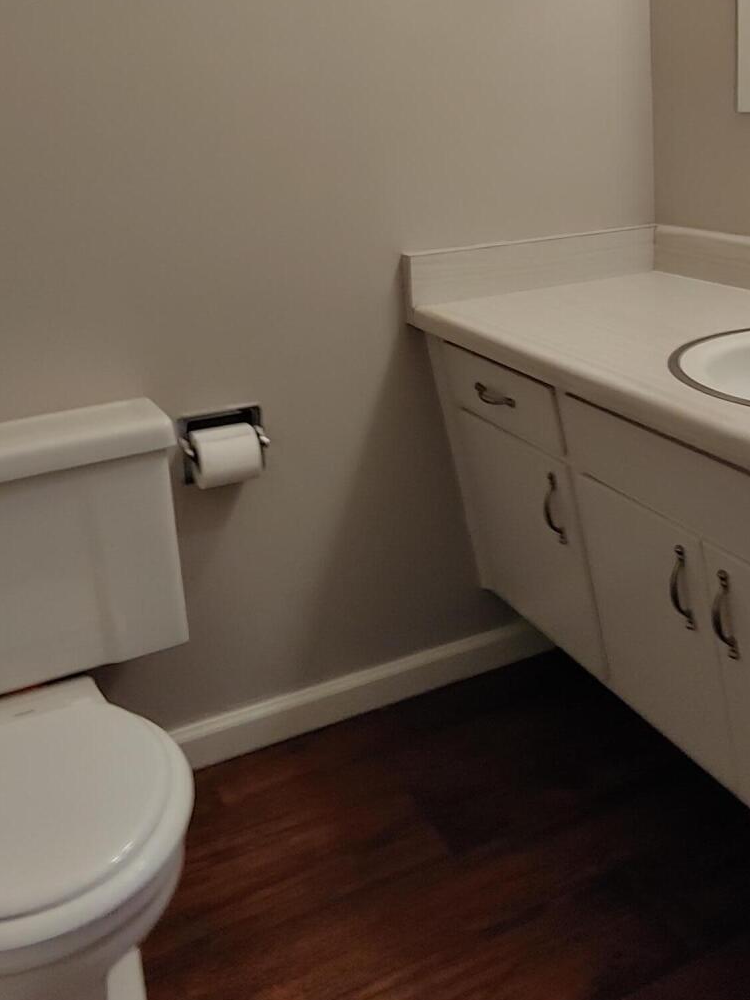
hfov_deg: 44.1
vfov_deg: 55.2
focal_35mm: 32
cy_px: 303
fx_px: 924
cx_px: 413
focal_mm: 2.18
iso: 150
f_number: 1.9
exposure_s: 1/24
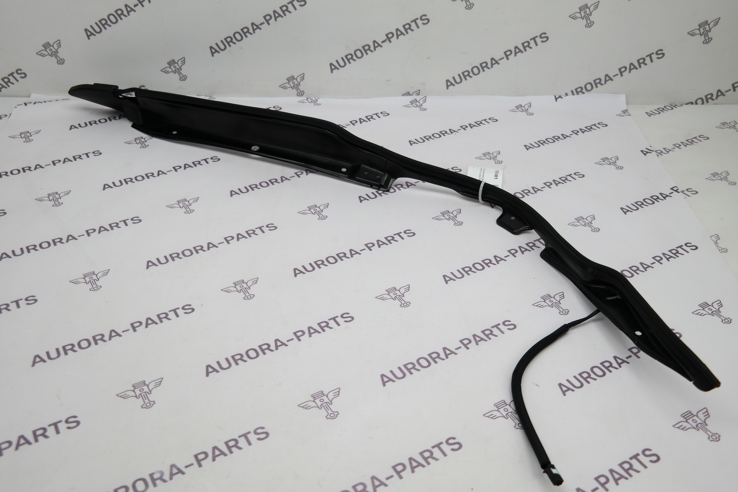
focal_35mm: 33
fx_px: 676
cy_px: 246
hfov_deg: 57.2
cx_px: 369
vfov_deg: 40.0
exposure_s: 1/100
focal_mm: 22
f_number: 4
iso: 100
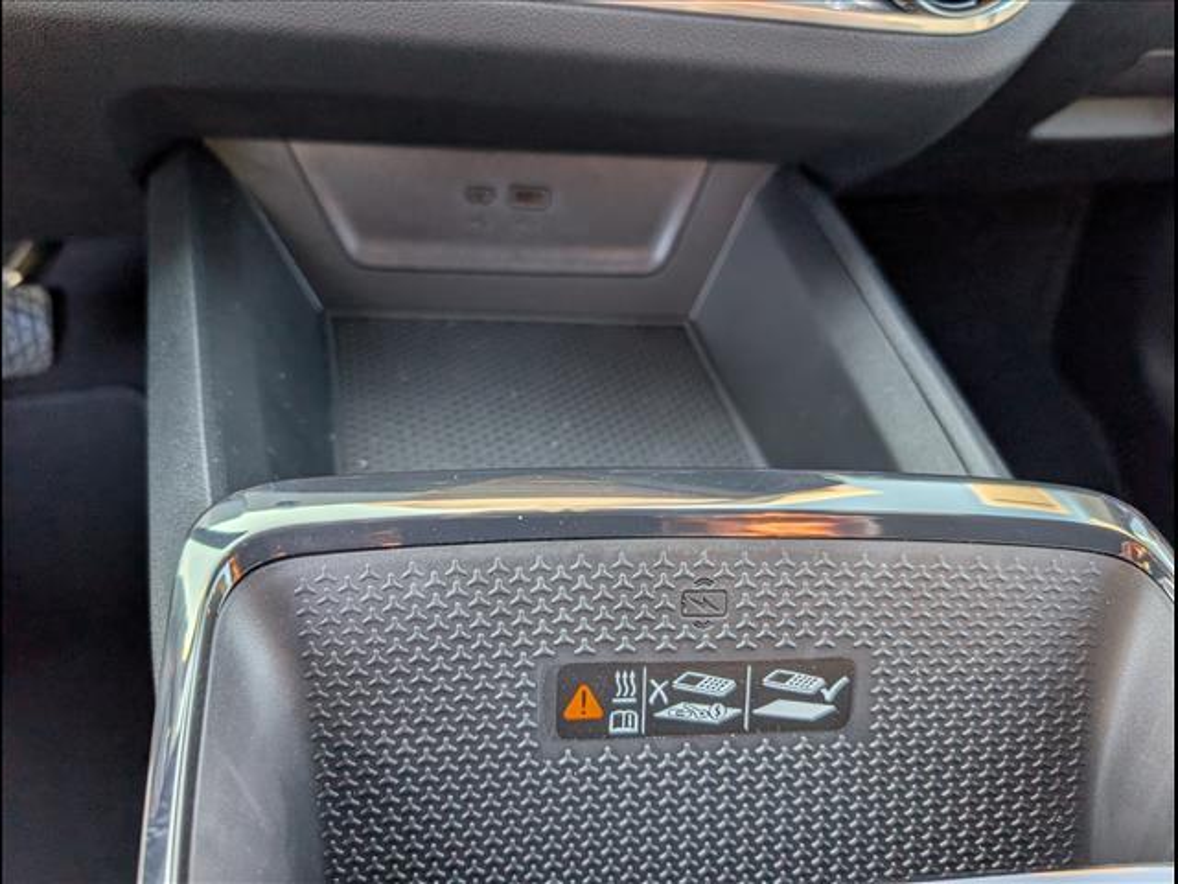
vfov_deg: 56.8
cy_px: 442
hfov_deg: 71.6
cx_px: 589
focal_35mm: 24
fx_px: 817
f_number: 1.68
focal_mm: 6.9
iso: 32
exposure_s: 1/159
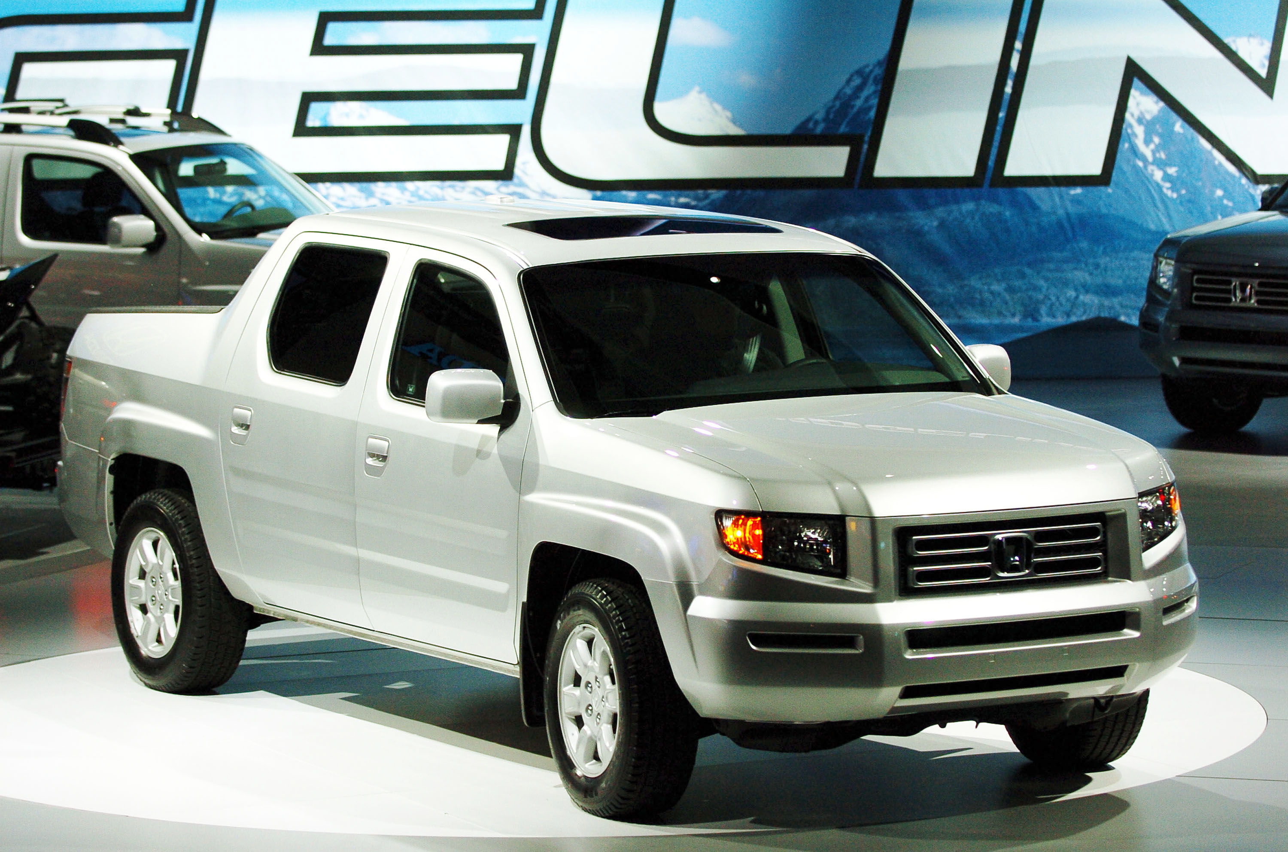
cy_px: 426
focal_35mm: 120
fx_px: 4282
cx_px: 644
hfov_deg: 17.1
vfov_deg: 11.4
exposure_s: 1/250
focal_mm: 80
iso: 400
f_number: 2.8
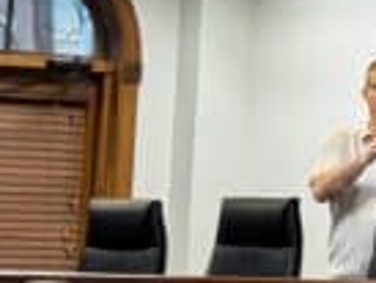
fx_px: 2924
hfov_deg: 6.9
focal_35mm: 269
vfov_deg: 5.5
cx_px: 941
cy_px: -38
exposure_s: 1/60
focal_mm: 6.76
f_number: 1.78
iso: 125
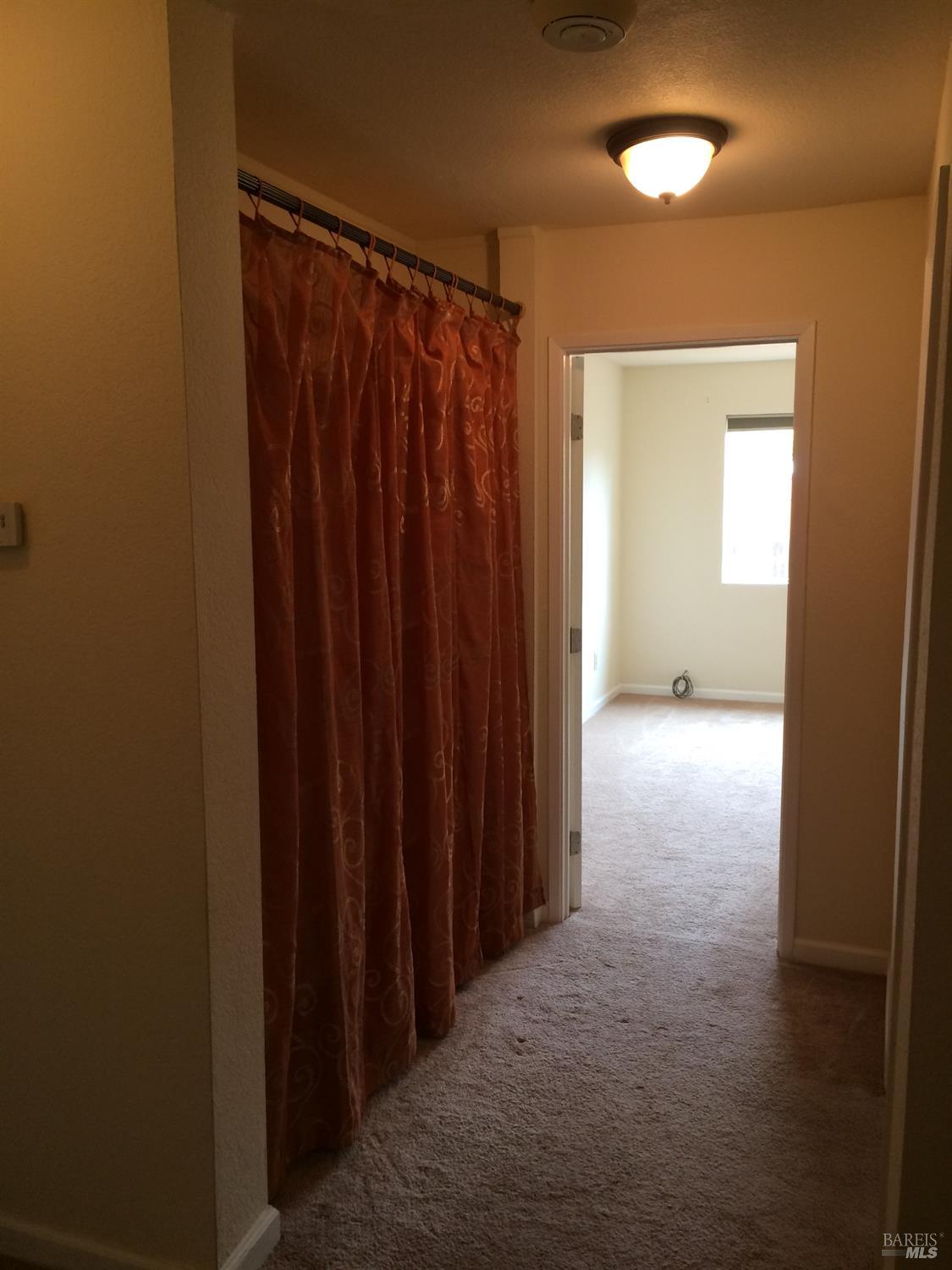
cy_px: 635
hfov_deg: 48.2
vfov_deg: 61.7
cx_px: 476
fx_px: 1063
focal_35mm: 29
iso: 80
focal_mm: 4.15
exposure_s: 1/30
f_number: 2.2
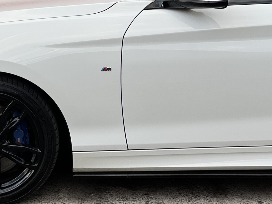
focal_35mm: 170
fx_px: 1336
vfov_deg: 8.7
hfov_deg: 11.6
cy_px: 45
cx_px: 60
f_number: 2.8
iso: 32
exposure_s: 1/445
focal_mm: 9
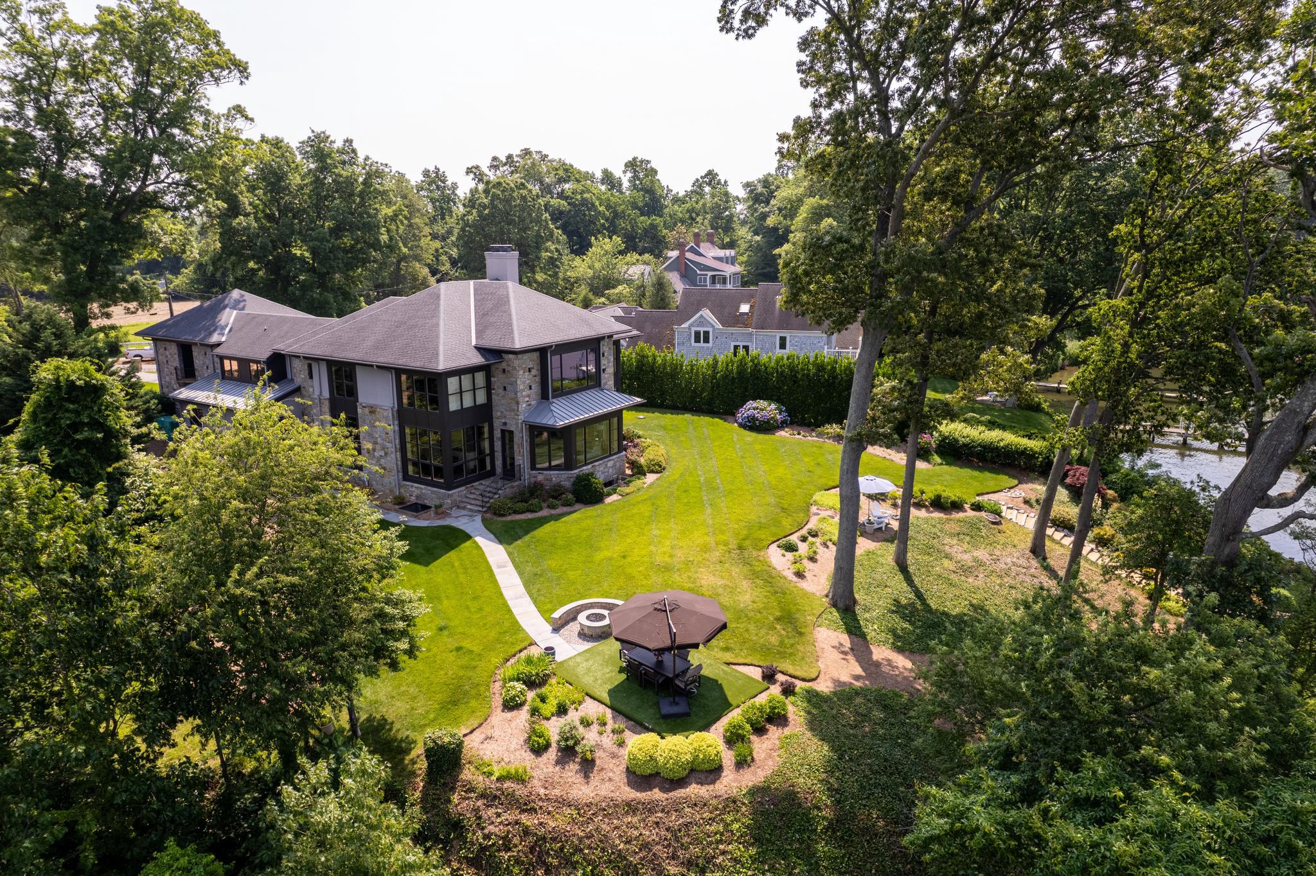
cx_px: 658
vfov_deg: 57.2
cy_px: 438
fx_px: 804
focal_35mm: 22
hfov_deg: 78.6
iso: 100
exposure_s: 1/1250
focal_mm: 8.38
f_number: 2.8
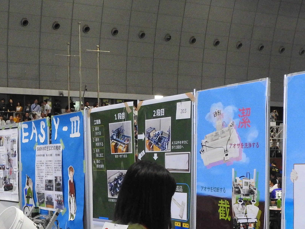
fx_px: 626
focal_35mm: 71
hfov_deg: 27.1
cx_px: 87
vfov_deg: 20.2
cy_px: 219
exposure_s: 1/50
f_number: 4.2
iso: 800
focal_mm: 6.3
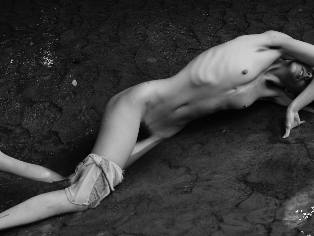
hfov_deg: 26.0
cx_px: 130
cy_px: 149
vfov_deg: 19.6
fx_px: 680
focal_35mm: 75
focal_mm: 50
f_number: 4
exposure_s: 1/160
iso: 200
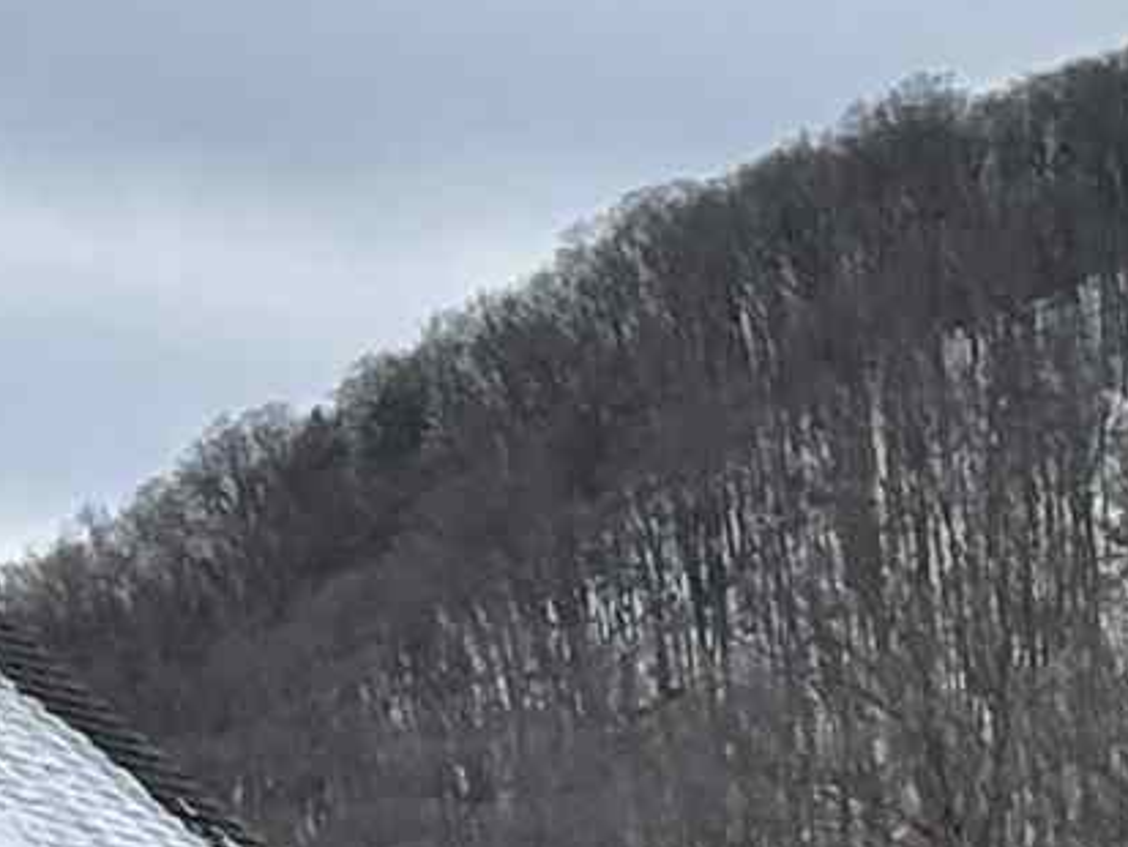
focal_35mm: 387
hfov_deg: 5.1
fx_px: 12614
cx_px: -235
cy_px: 1082
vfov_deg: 3.8
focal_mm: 5.96
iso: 32
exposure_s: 1/1205
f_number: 1.6
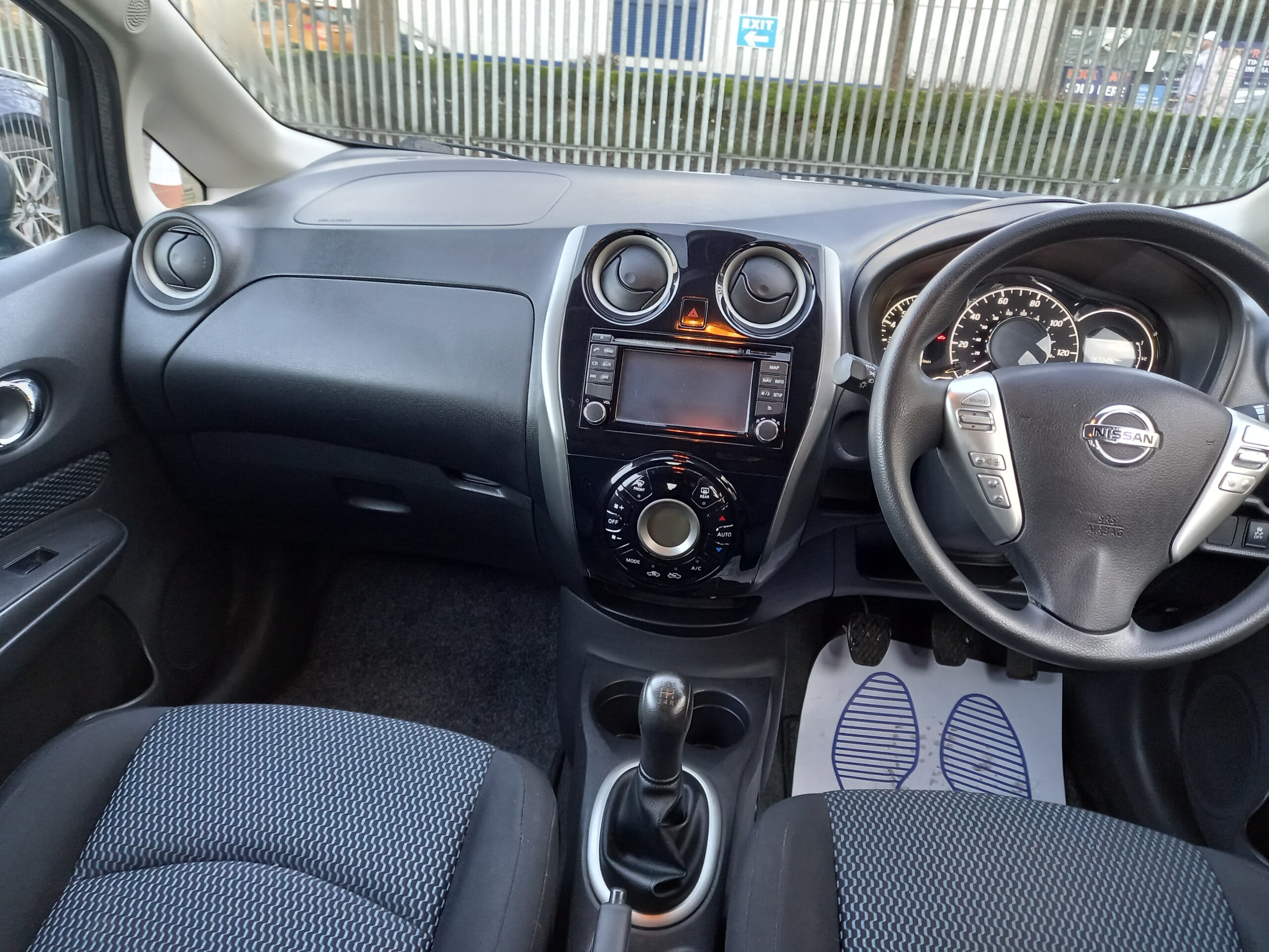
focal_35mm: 25
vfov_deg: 54.9
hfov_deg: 69.4
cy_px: 476
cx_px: 634
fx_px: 916
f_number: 2
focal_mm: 4.6
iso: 250
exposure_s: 1/30
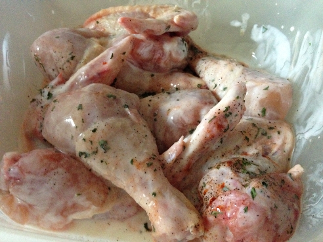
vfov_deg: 42.9
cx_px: 162
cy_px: 121
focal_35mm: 33
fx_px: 308
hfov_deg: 55.4
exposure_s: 1/15
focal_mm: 4.12
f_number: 2.4
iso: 800
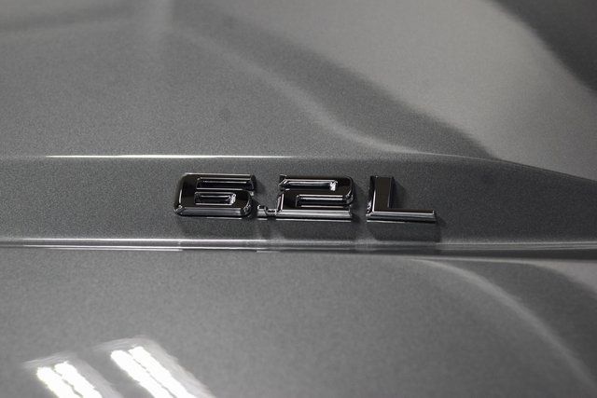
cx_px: 298
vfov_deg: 13.0
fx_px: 1742
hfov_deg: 19.5
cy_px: 199
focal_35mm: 105
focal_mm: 70
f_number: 7.1
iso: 1600
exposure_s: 1/125
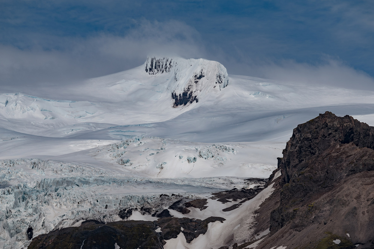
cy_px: 124
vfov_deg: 4.9
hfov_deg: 7.4
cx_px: 187
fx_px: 2908
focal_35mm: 280
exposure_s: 1/1600
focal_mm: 280
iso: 50
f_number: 8
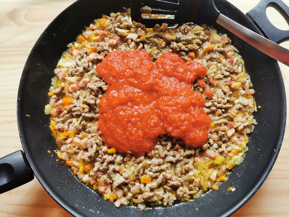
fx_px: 225
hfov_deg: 65.3
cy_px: 108
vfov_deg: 51.4
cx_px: 144
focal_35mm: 27
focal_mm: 5.56
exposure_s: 1/245
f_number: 1.6
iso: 50
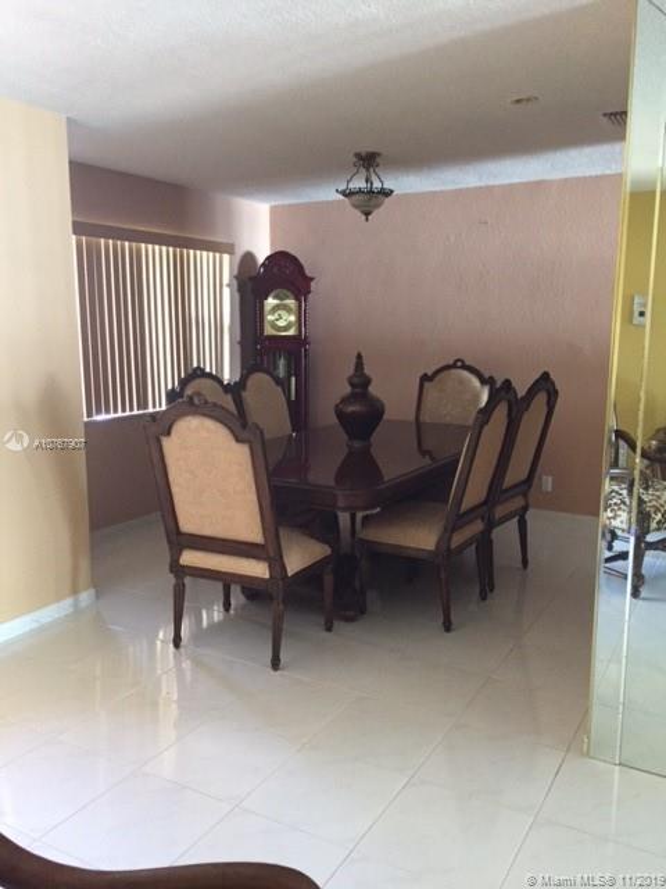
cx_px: 333
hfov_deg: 48.2
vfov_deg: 61.7
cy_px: 444
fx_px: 744
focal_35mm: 29
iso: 250
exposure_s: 1/15
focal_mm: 4.15
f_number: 2.2
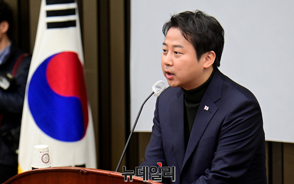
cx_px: 147
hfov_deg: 8.2
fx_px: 2051
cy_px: 93
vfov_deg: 5.1
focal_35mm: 256
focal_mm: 250
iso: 5000
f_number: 6.3
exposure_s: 1/320
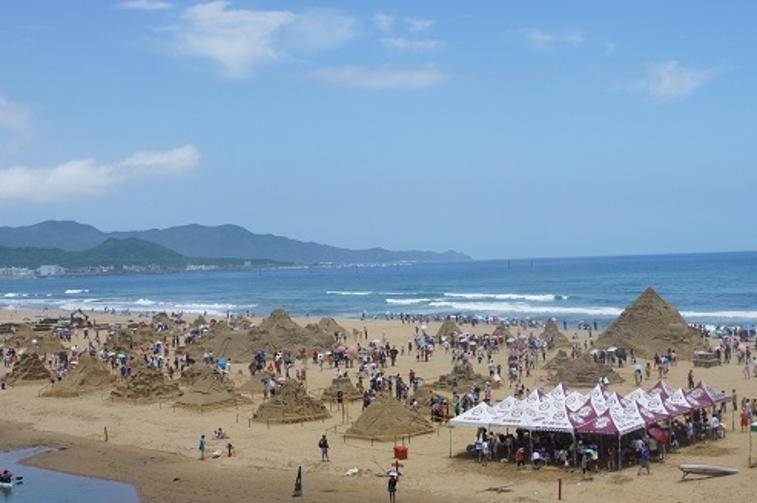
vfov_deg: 24.7
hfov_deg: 36.2
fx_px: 1150
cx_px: 476
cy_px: 278
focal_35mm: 55
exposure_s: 1/320
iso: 200
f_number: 11
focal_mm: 25
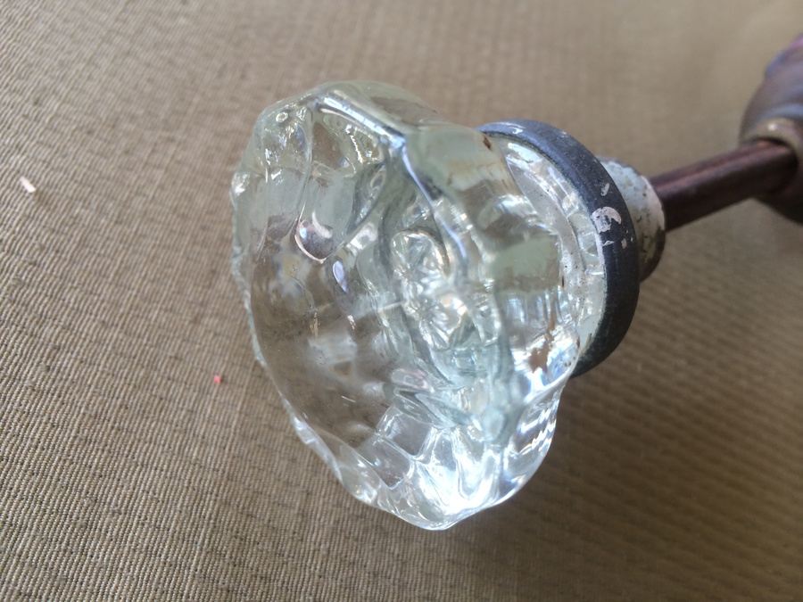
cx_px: 402
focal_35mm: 30
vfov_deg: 46.8
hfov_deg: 60.0
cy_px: 301
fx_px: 696
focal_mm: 4.12
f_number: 2.2
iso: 40
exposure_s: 1/30
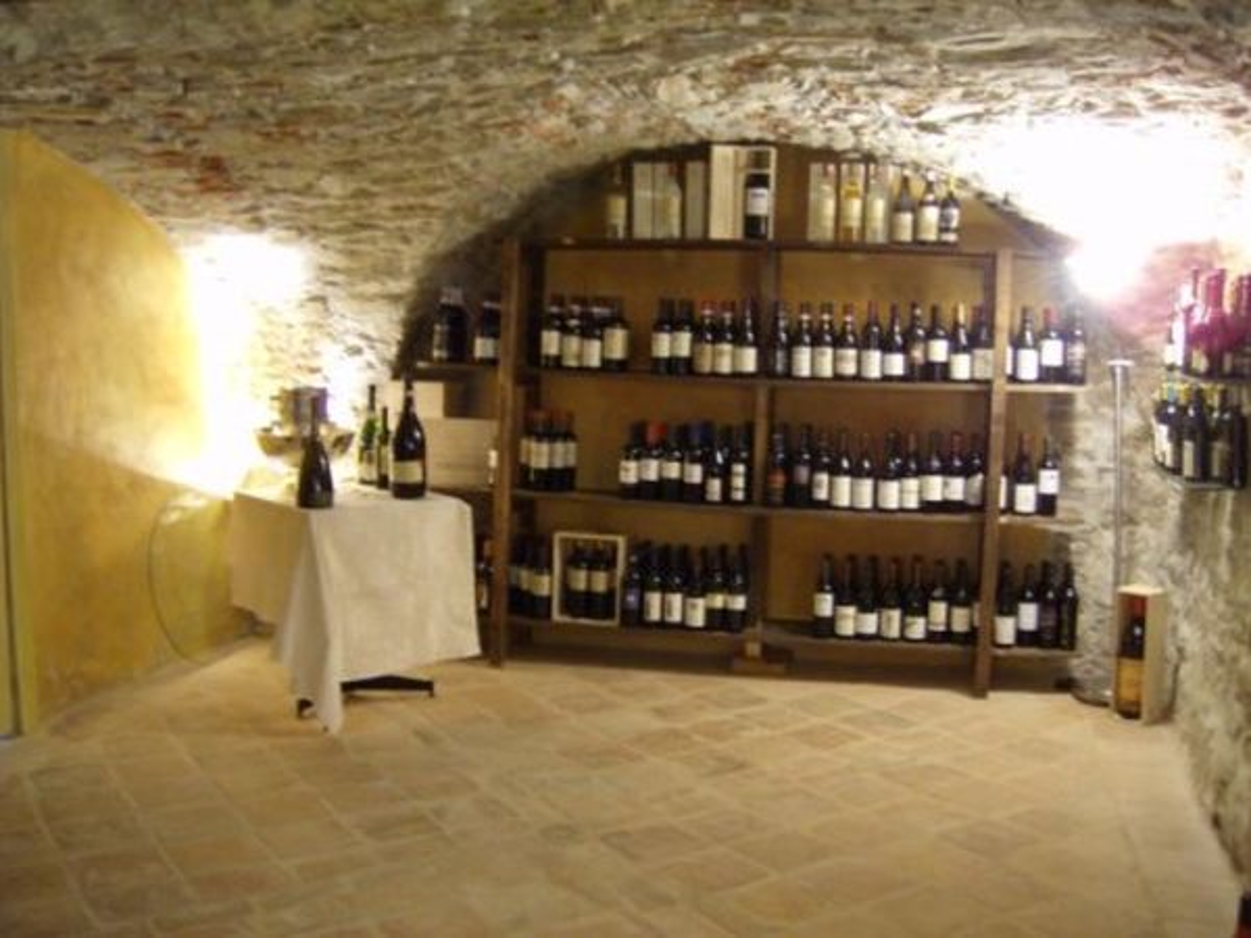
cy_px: 469
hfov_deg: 51.4
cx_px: 626
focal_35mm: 36
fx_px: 1301
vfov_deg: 39.7
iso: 200
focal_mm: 6
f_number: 2.8
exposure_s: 1/3.37
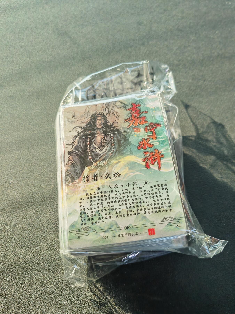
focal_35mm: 27
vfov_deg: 65.3
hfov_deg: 51.4
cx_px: 118
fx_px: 244
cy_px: 157
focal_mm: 5.53
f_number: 1.8
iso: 400
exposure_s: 1/100
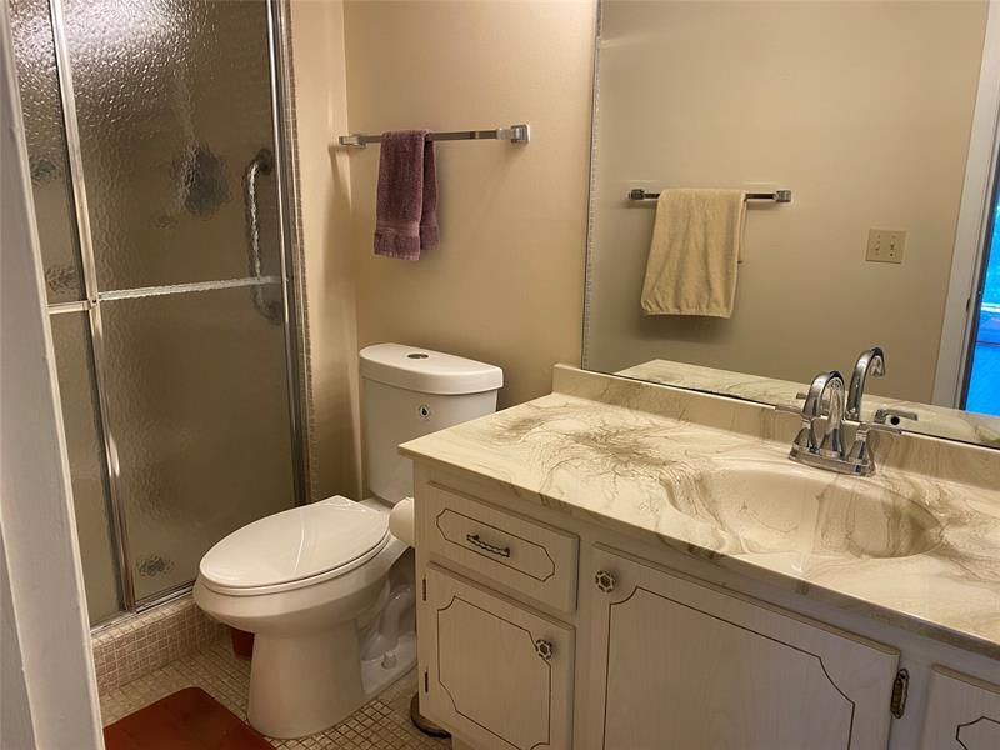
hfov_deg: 67.3
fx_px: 751
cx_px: 500
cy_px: 375
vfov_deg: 53.1
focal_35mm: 26
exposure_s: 1/60
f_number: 1.8
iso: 100
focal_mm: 4.25
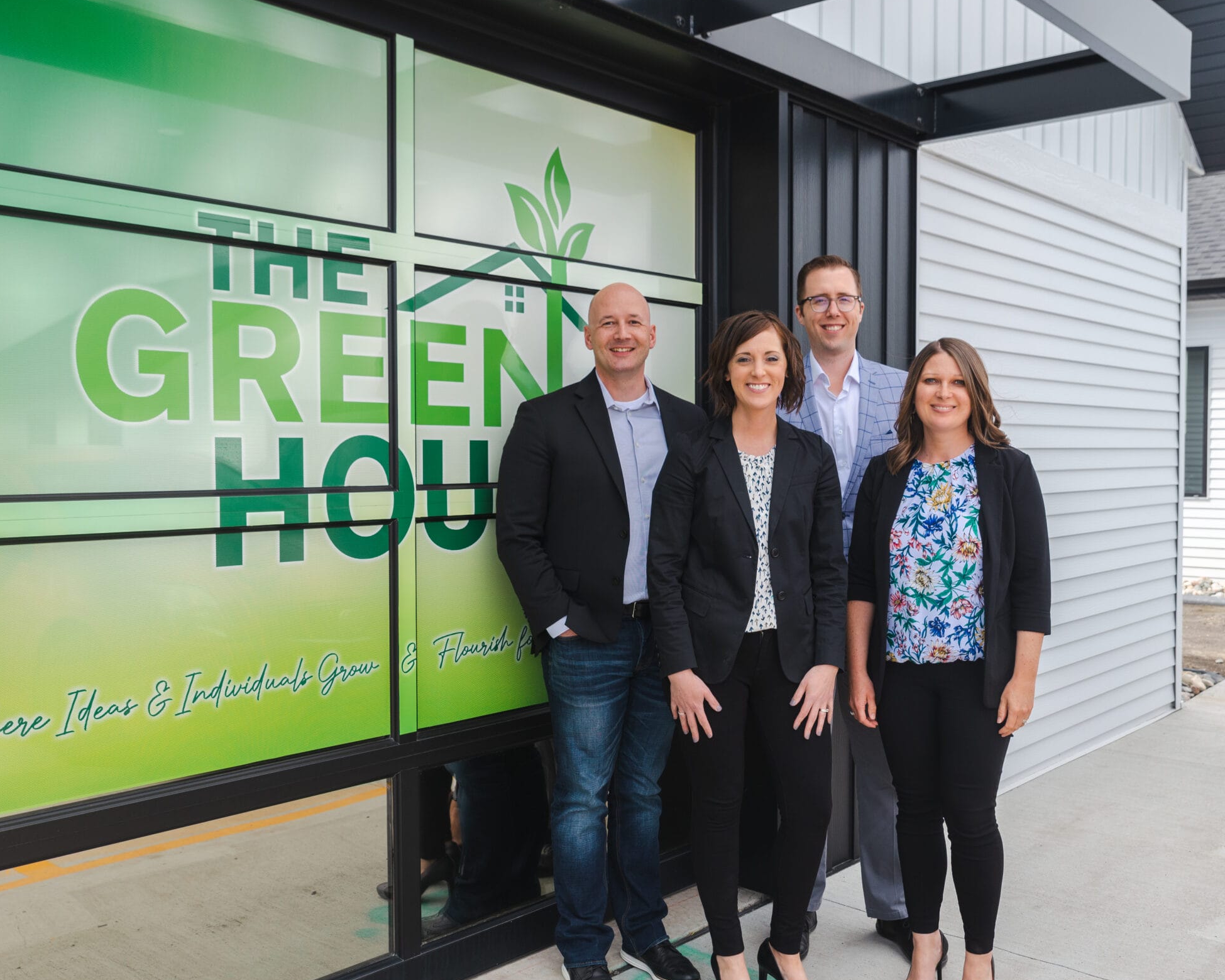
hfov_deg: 49.0
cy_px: 509
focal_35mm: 37
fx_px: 1341
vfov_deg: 40.1
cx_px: 662
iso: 200
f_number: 6.3
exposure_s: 1/640
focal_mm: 30
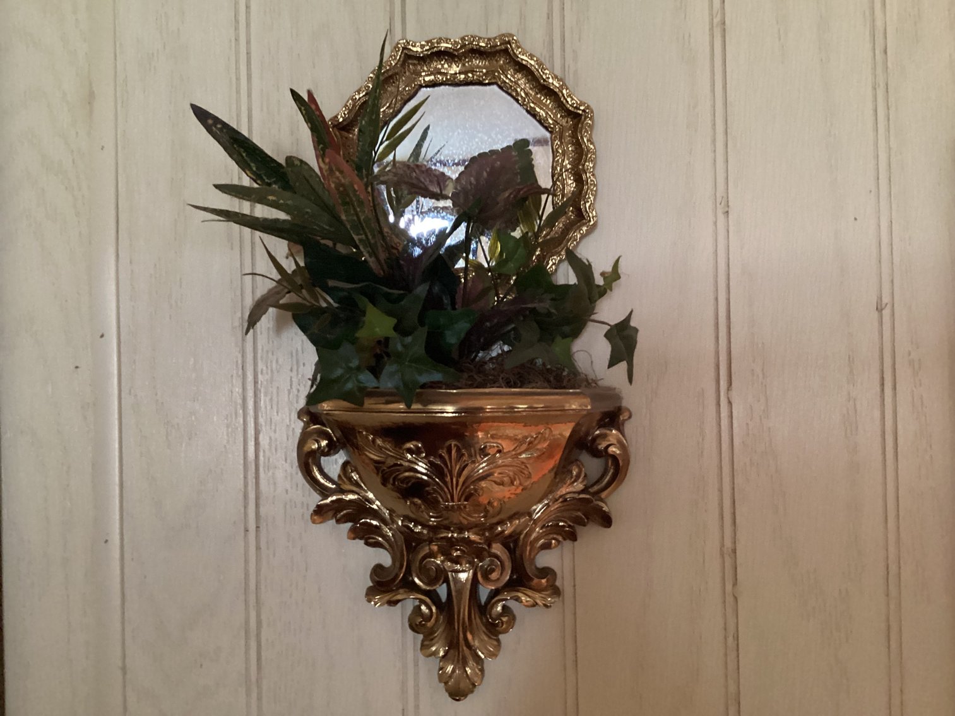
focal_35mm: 31
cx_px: 478
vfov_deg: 45.4
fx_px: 855
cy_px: 358
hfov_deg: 58.3
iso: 640
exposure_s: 1/20
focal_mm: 3.3
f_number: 2.4
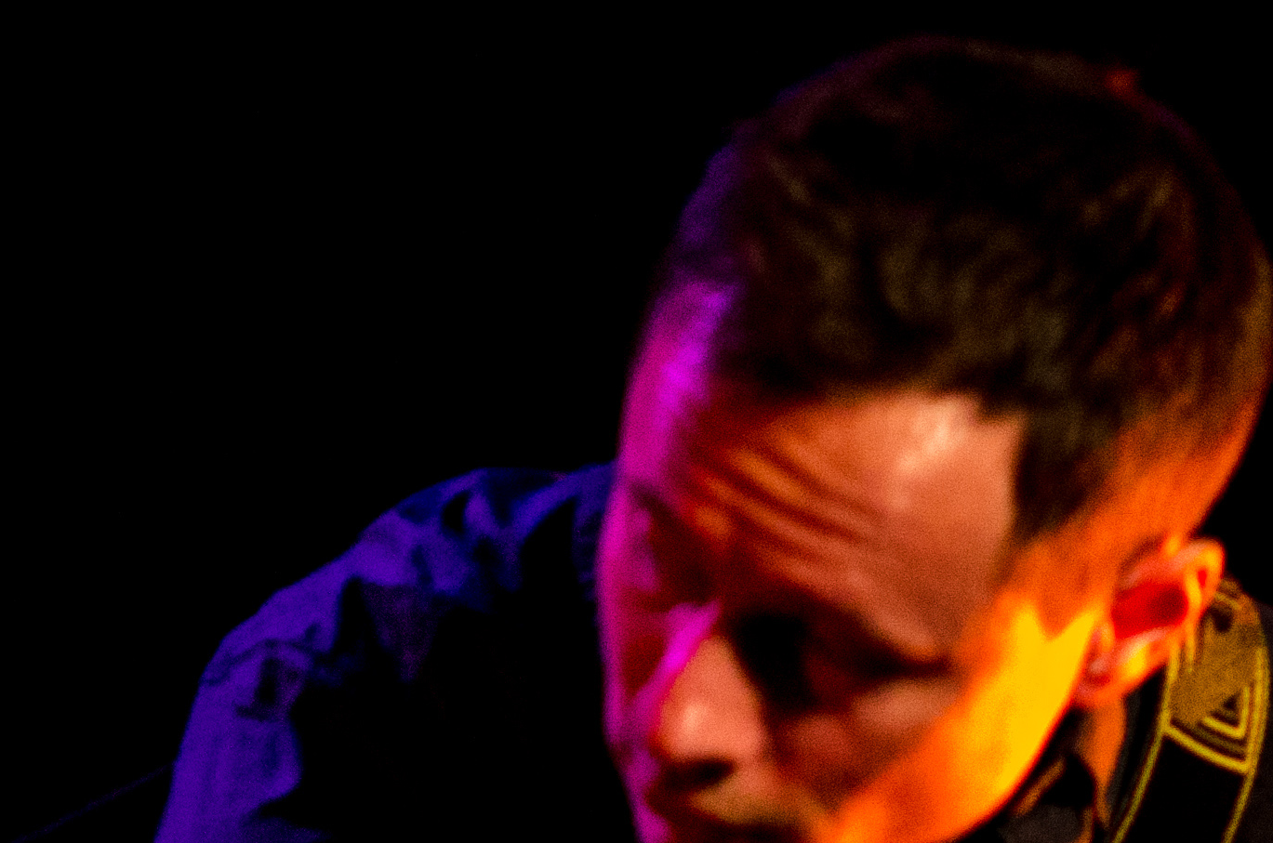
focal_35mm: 459
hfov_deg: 4.5
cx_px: 661
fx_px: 16191
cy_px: 1218
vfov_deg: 3.0
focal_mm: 85
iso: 800
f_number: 2
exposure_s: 1/100
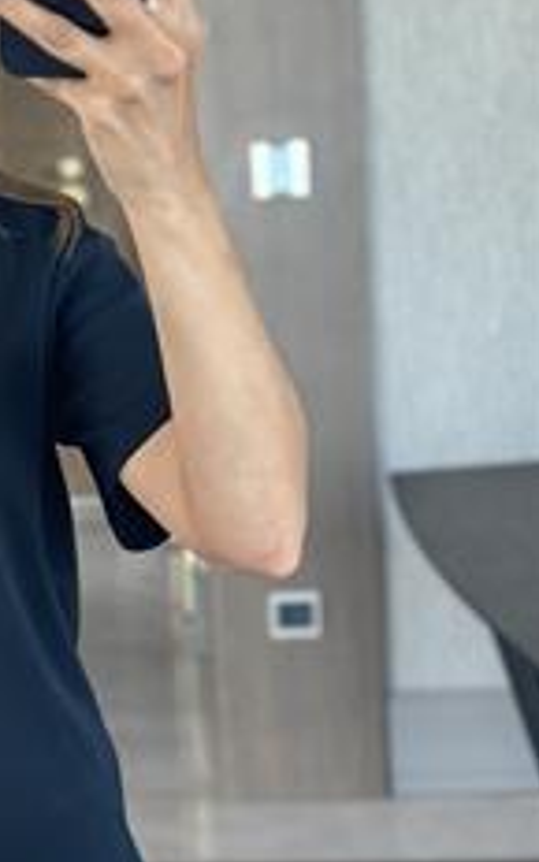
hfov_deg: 11.5
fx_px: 2609
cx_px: -160
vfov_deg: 18.8
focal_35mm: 111
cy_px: 479
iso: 125
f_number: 1.78
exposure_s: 1/60
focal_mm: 6.86
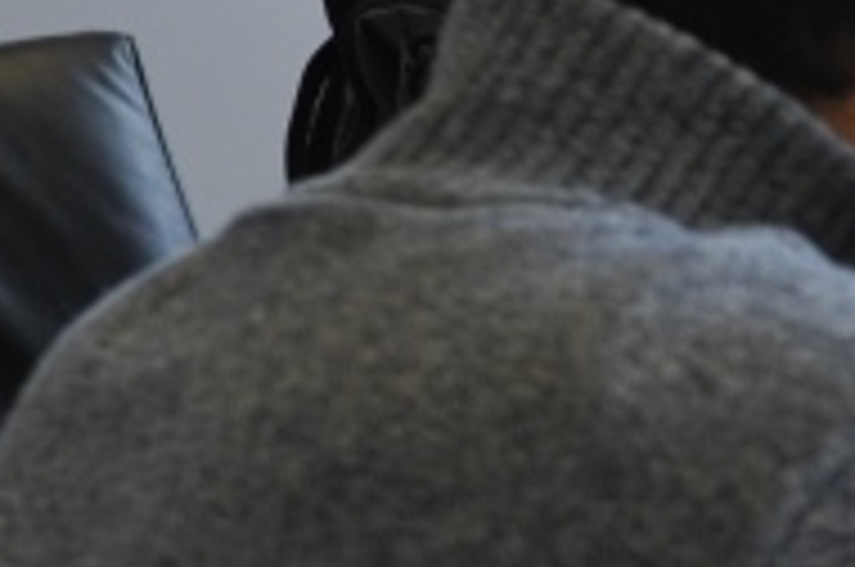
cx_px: 2232
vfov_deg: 5.0
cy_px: 574
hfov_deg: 7.0
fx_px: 6496
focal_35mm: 274
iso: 1000
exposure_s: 1/125
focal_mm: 52
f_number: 5.6
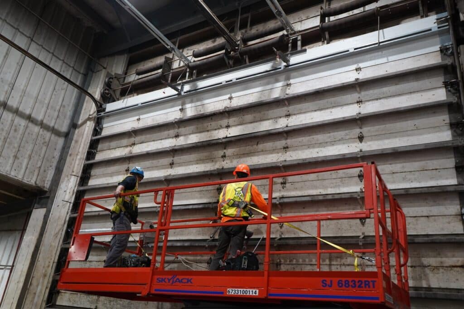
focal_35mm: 29
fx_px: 374
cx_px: 232
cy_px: 154
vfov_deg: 44.9
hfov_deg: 63.7
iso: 1600
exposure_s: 1/160
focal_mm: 29
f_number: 3.5
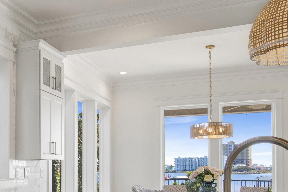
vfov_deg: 28.2
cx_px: -8
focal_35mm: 46
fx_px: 368
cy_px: 169
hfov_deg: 37.5
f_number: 11
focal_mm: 18
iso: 200
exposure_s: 1/30
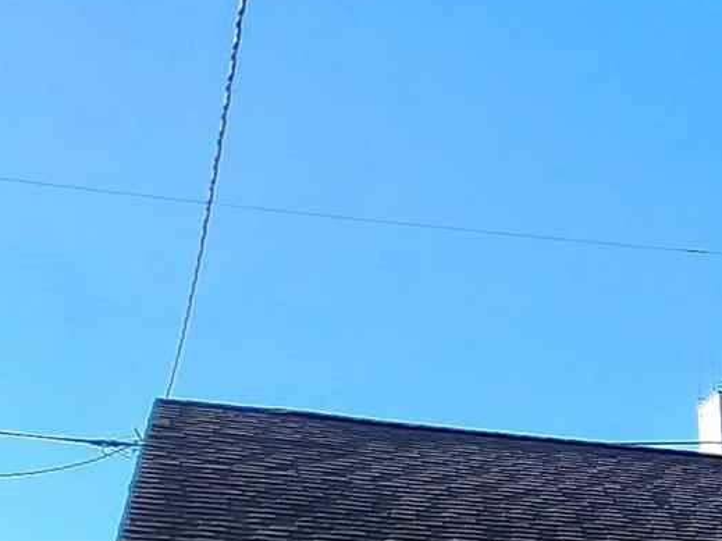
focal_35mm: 77
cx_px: 1578
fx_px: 1606
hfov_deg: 16.4
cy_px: 962
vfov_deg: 16.2
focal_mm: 2.2
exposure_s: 1/1250
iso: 50
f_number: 2.2
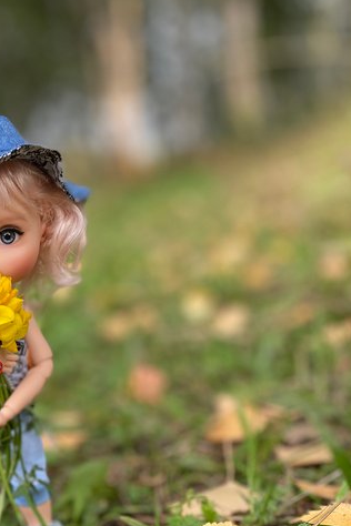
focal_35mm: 57
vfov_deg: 34.1
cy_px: 409
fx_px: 834
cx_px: -39
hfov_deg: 22.4
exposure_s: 1/122
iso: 32
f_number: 1.8
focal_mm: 4.25
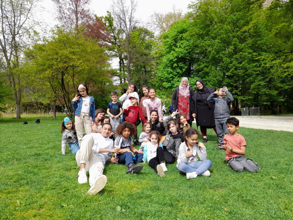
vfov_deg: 54.9
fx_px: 212
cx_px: 146
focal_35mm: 25
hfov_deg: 69.4
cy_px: 110
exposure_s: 1/284
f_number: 2
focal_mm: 4.6
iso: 20
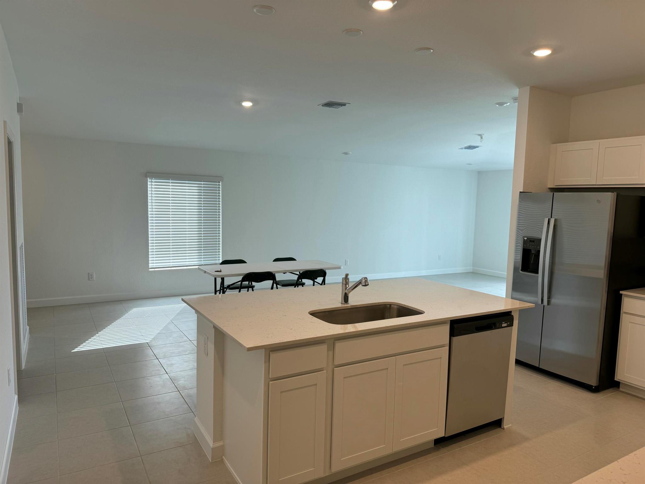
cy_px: 242
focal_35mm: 24
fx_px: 447
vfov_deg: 56.8
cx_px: 322
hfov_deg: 71.6
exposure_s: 1/120
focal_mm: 6.76
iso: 64
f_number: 1.78
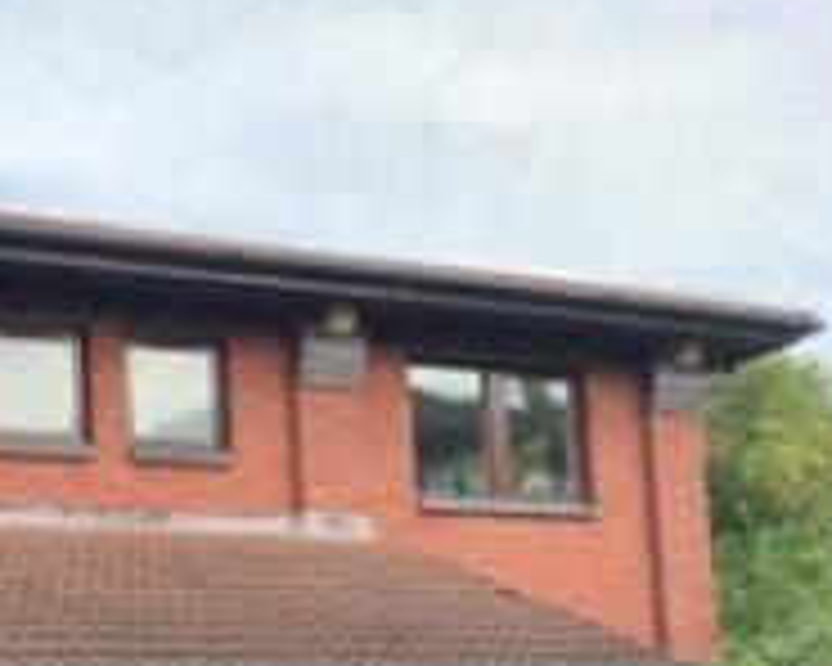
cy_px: 691
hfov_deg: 29.9
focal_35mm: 58
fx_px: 1428
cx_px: -29
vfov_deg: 24.8
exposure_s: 1/424
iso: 25
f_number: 1.8
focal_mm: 4.25
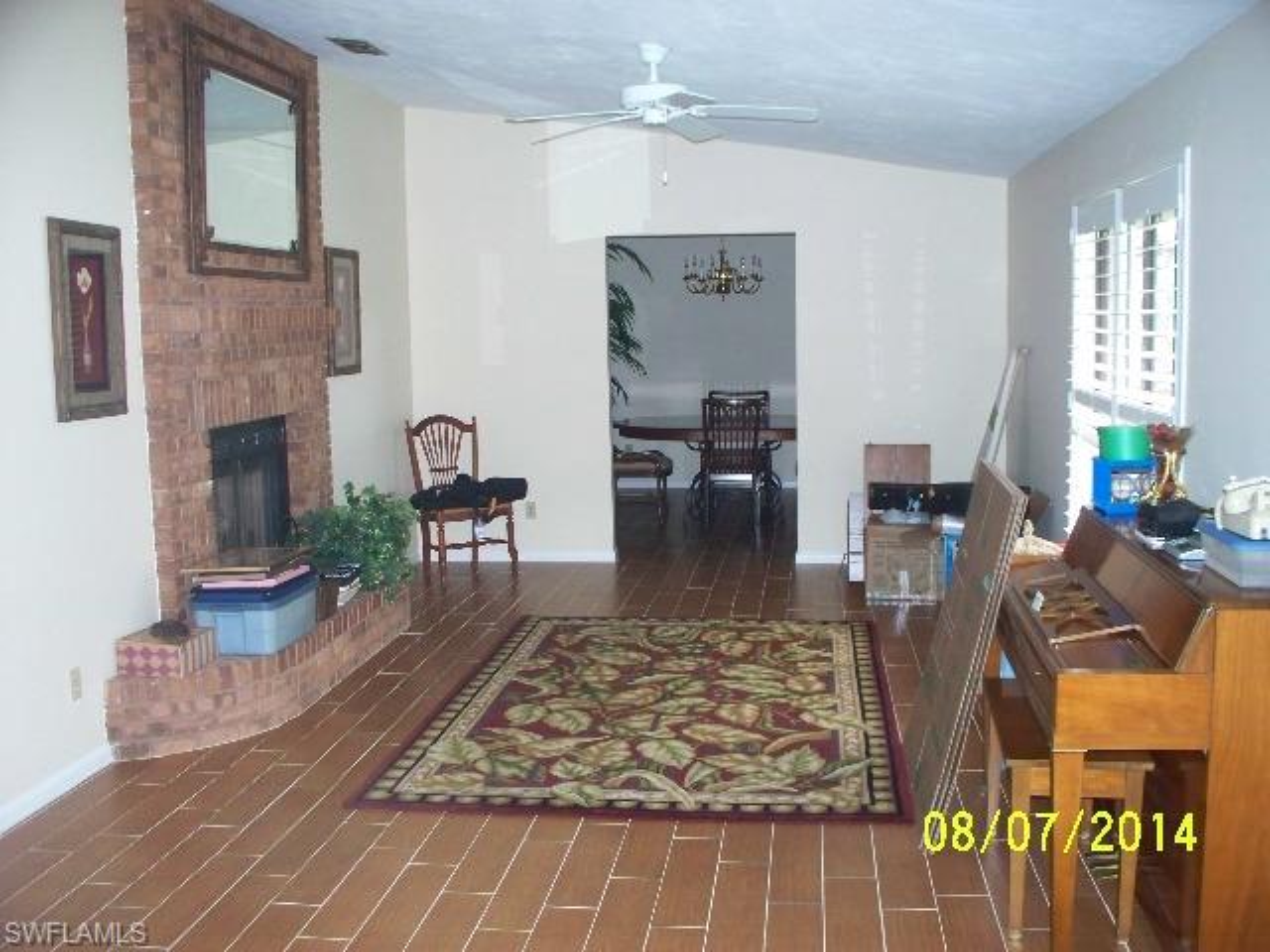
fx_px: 1321
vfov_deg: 39.7
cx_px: 635
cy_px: 476
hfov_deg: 51.4
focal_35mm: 36
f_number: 2.8
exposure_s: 1/30
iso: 400
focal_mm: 7.54
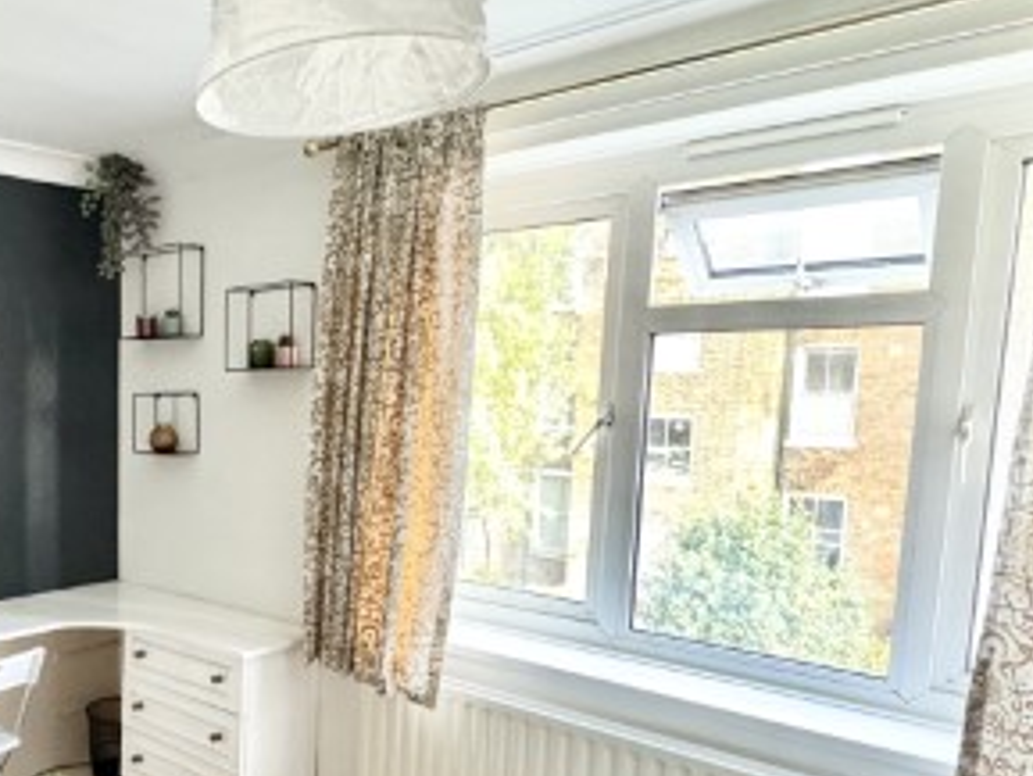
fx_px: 925
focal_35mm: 31
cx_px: 61
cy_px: 483
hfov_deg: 50.2
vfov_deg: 45.1
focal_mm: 2.22
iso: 640
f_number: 2.2
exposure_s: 1/60
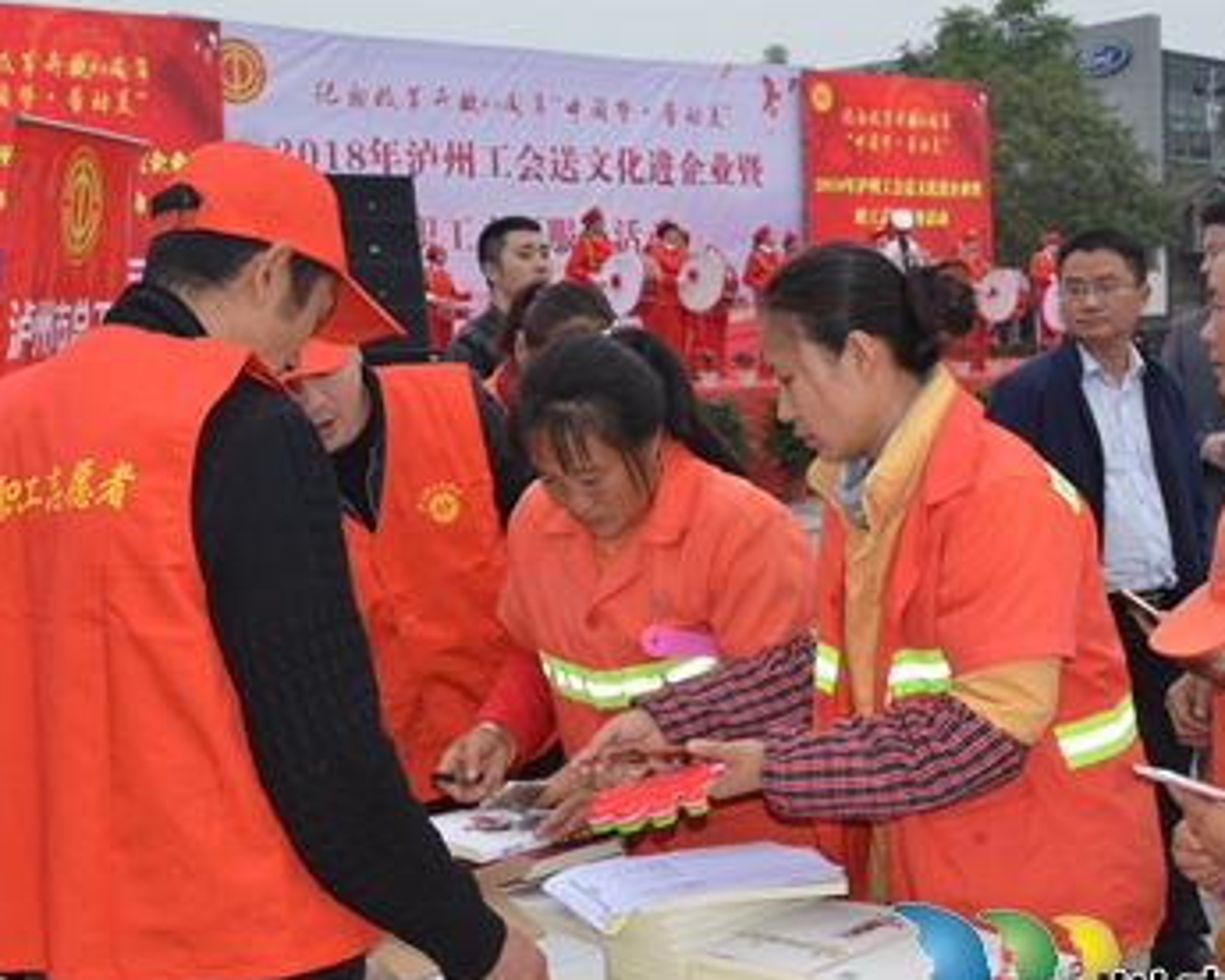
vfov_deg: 26.7
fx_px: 2067
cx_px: 657
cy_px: 552
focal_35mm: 57
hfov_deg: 33.0
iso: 1250
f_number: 9.5
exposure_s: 1/250
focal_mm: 28
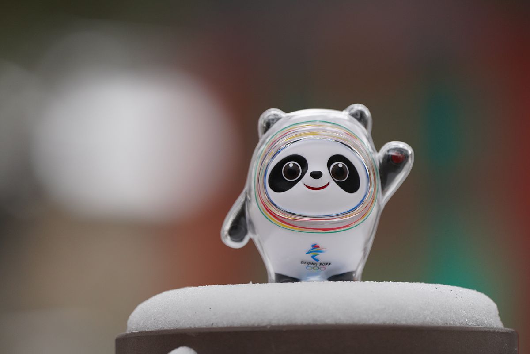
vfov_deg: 4.4
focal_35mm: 315
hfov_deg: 6.5
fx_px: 4637
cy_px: 177
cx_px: 265
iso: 1250
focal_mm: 315
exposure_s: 1/640
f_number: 5.6
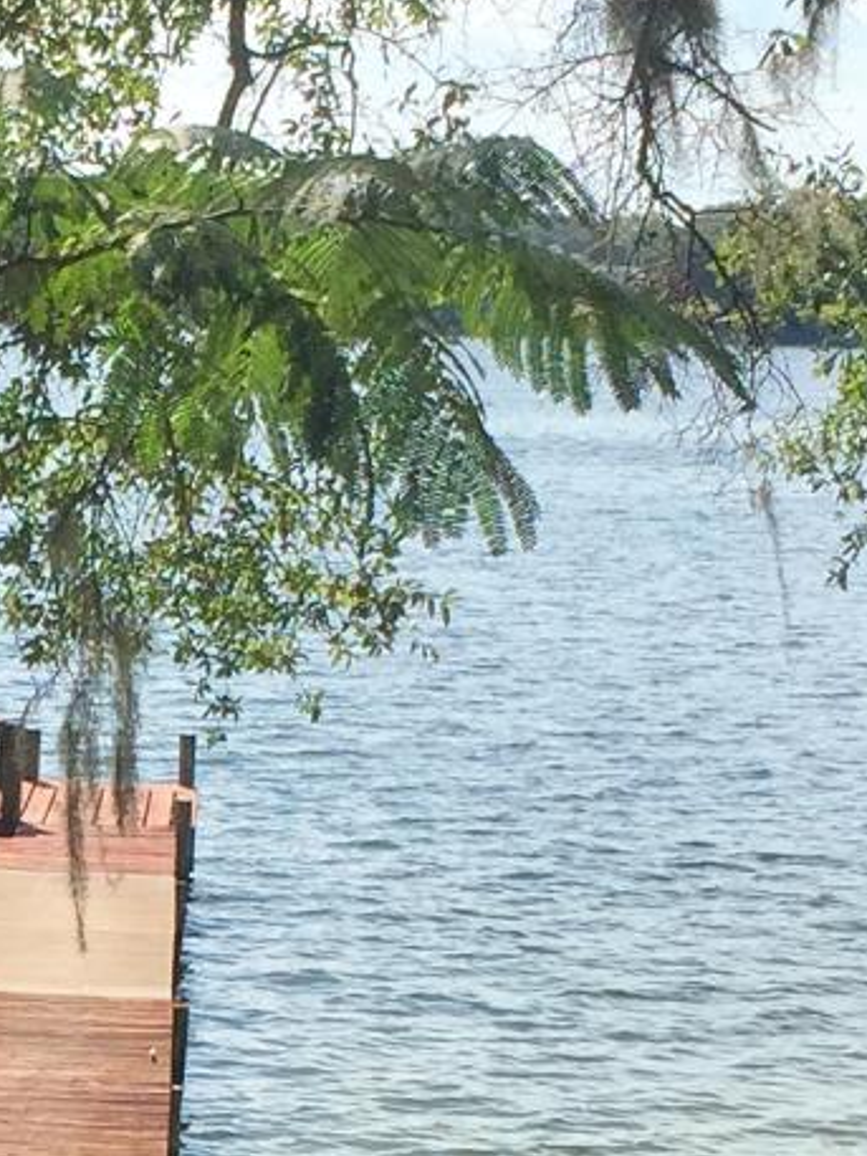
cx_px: -260
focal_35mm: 127
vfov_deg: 15.2
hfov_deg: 11.4
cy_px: 1222
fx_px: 4239
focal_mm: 4.15
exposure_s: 1/2198
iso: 32
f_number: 2.2
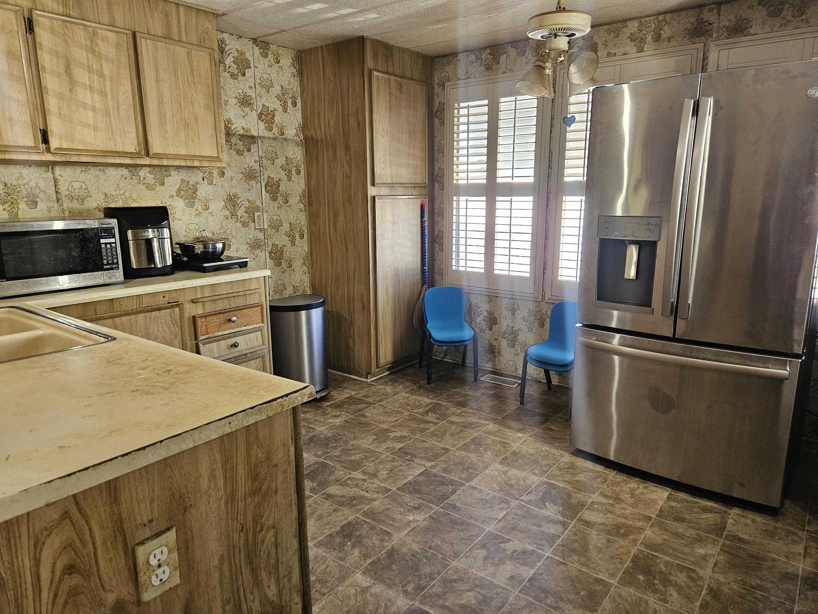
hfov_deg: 73.9
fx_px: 544
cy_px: 307
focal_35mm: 23
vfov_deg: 58.9
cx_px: 409
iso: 400
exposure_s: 1/120
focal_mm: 5.4
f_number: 1.8
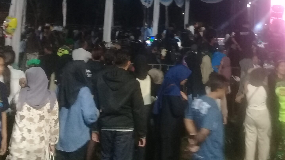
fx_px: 453
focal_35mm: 60
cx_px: 203
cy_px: 3
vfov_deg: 19.5
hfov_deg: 34.4
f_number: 2.2
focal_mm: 3.3
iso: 250
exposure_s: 1/17
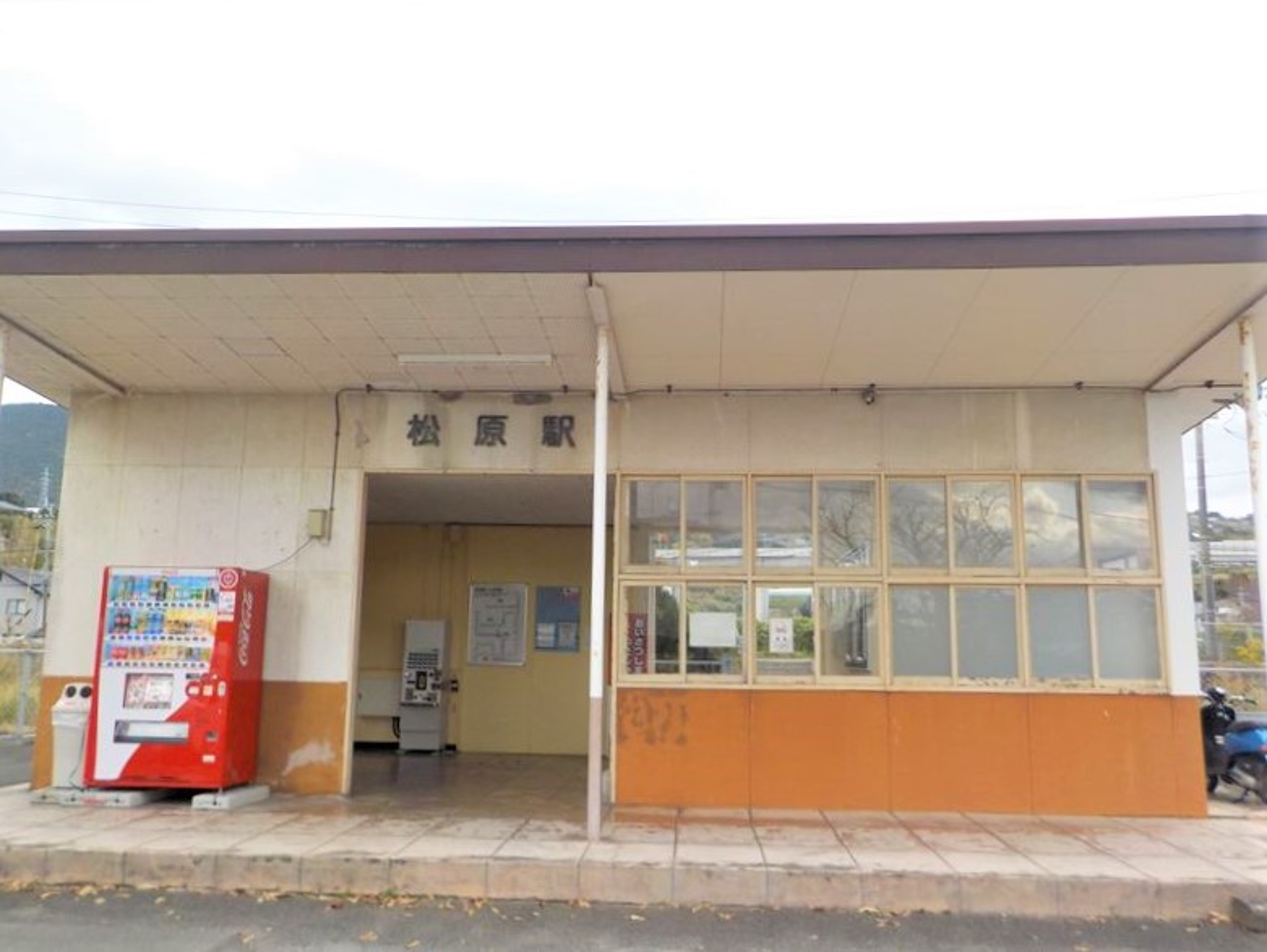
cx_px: 634
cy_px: 476
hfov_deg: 59.9
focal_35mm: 30
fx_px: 1099
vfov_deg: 46.9
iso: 125
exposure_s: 1/200
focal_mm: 4.1
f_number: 3.3
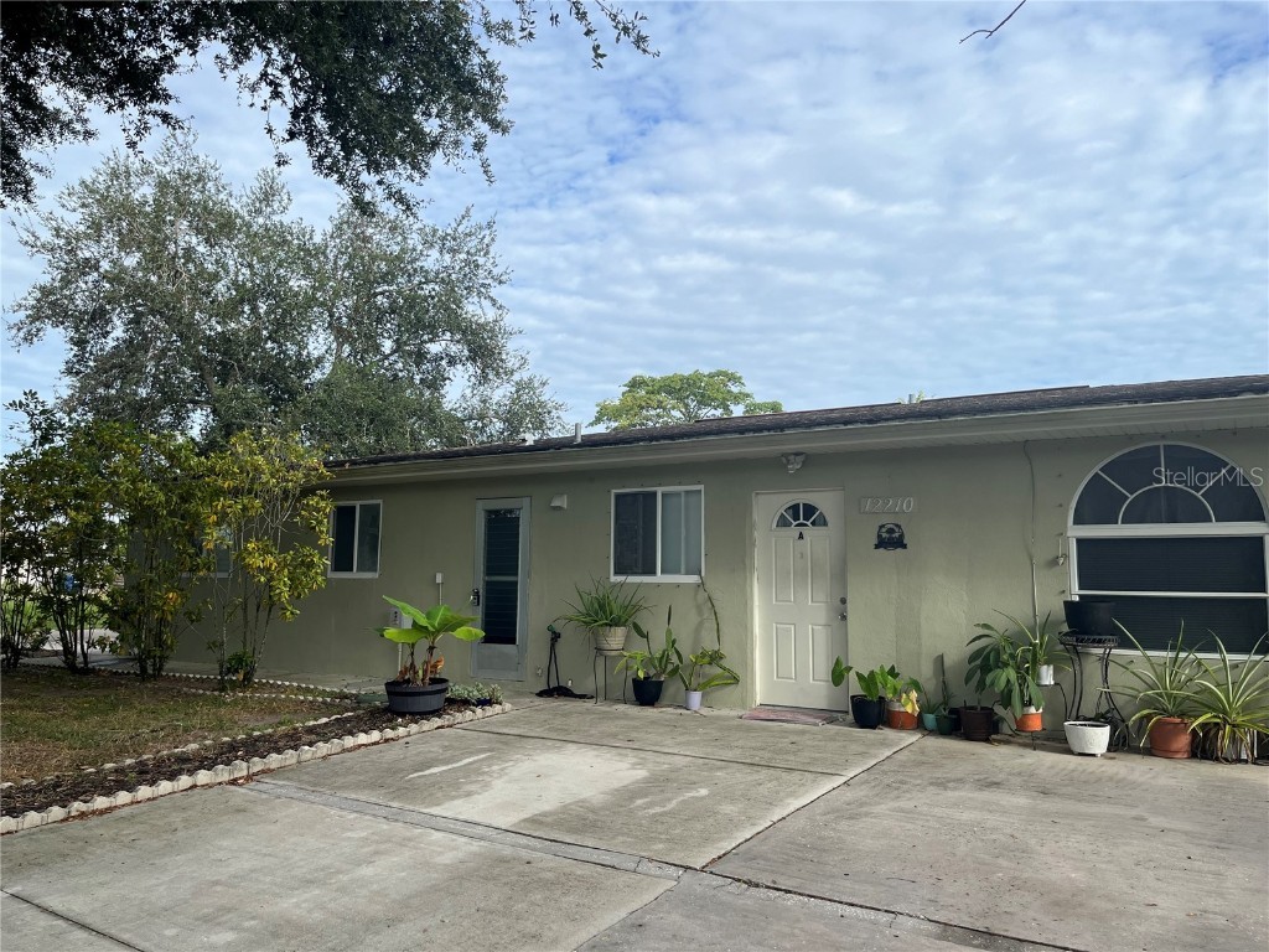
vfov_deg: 53.1
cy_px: 476
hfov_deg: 67.3
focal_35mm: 26
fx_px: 953
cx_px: 634
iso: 50
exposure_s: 1/2513
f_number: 1.6
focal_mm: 5.1
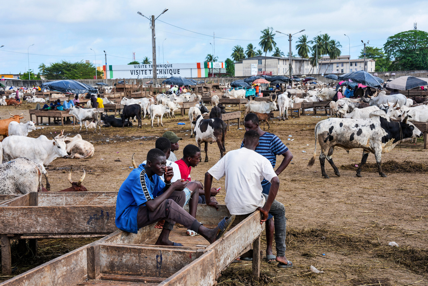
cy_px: 143
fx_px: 630
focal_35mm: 53
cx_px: 214
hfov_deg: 37.5
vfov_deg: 25.5
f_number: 9
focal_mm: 53
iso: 160
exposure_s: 1/200
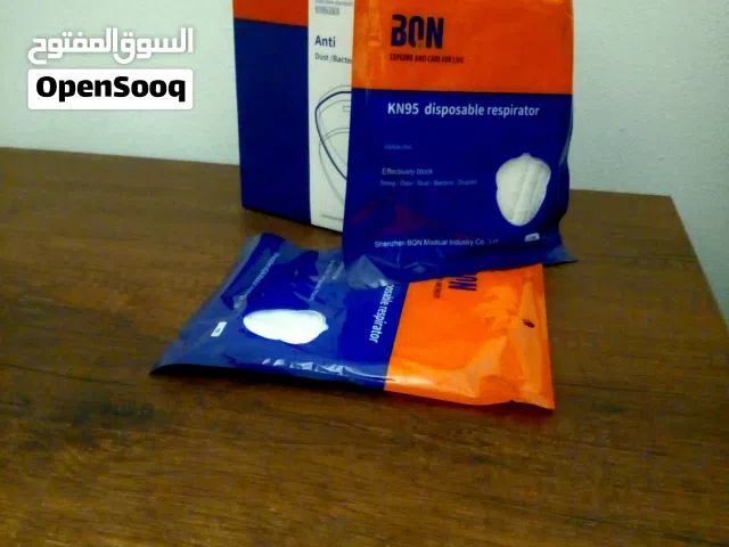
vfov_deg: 51.4
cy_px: 274
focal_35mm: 27
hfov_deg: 65.3
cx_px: 364
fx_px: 569
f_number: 1.9
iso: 800
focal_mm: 3.6
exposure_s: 1/20
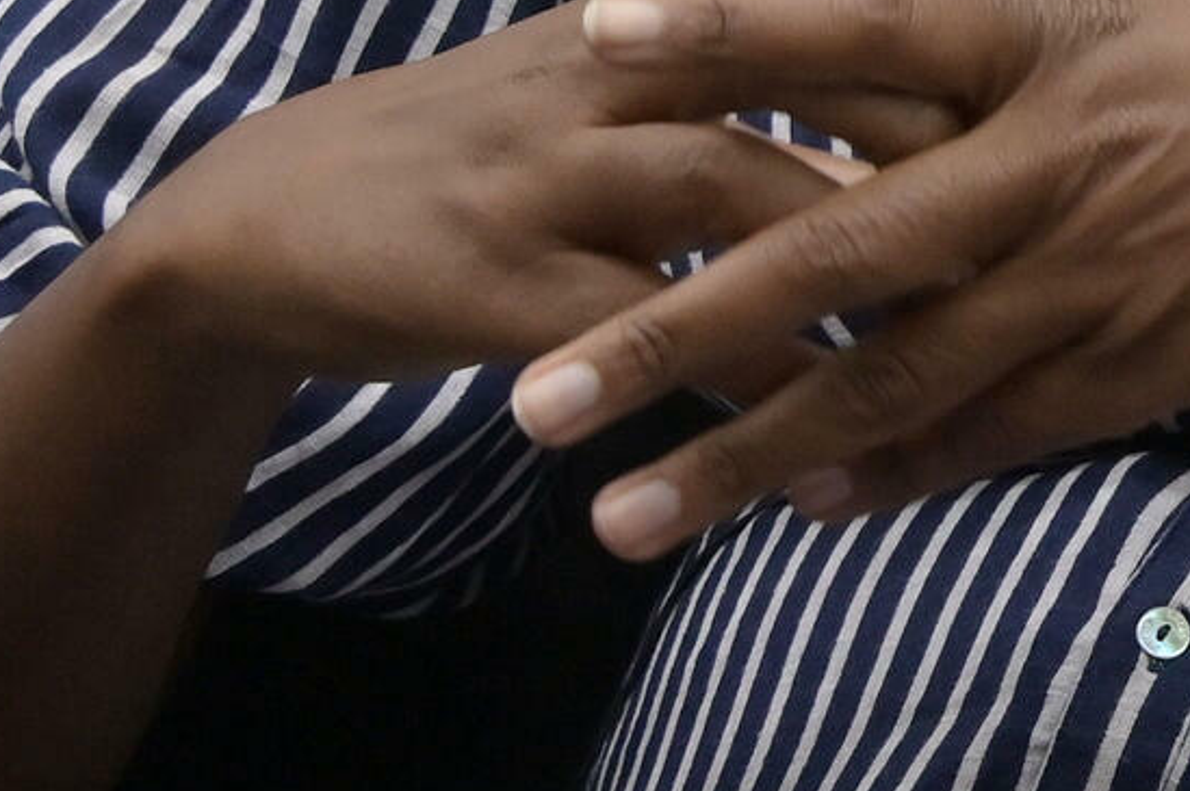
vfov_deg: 5.4
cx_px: 2328
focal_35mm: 253
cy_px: -553
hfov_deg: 7.8
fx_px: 8355
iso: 1600
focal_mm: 56
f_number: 9
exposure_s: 1/200
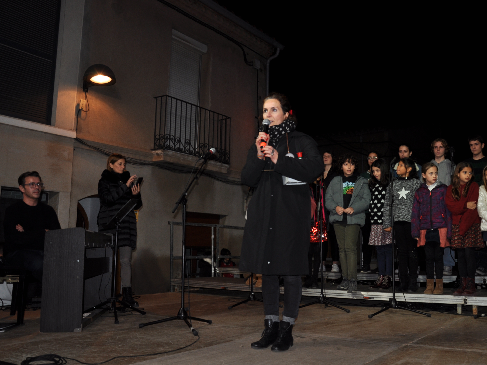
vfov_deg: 41.2
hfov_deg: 53.1
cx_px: 271
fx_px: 486
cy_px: 182
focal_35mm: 35
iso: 200
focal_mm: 21
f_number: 8
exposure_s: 1/60
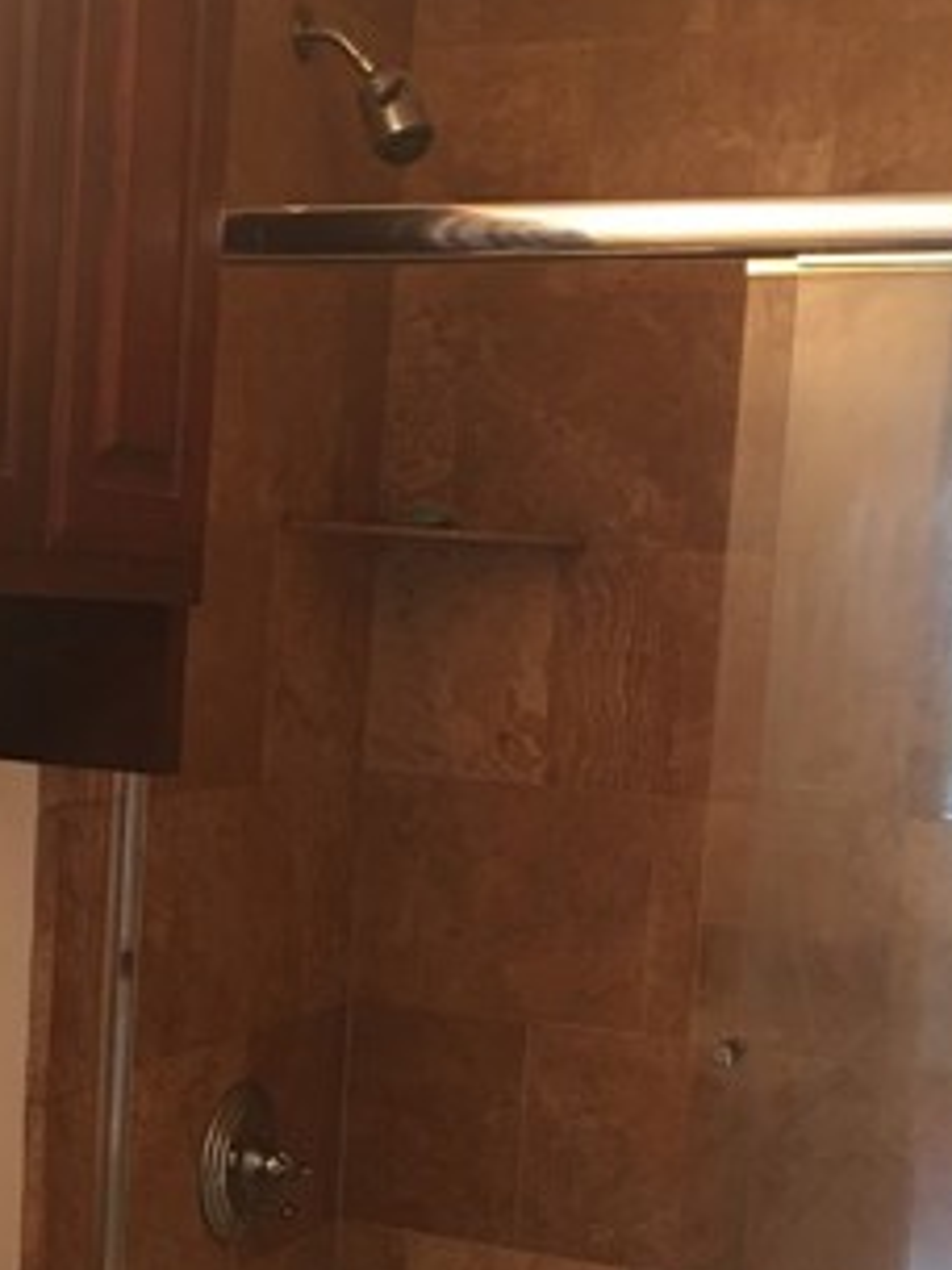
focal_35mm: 61
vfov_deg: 31.4
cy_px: 856
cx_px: 347
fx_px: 2237
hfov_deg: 24.0
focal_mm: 4.15
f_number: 2.2
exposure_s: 1/15
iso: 80
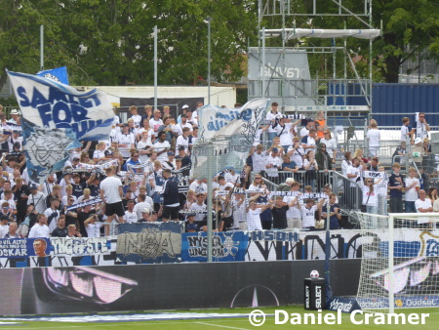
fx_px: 3578
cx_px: 220
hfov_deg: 7.0
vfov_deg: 5.3
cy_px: 165
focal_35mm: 282
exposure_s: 1/100
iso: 80
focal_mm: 50.5
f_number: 5.7
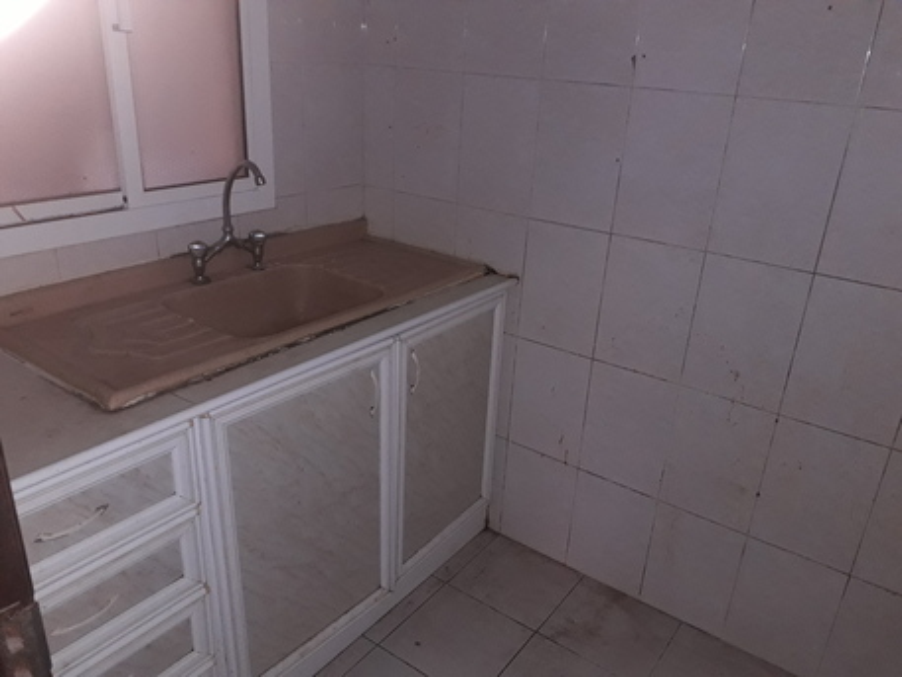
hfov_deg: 65.3
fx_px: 704
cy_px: 338
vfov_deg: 51.4
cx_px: 451
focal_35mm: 27
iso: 160
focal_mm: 3.6
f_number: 1.9
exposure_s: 1/33
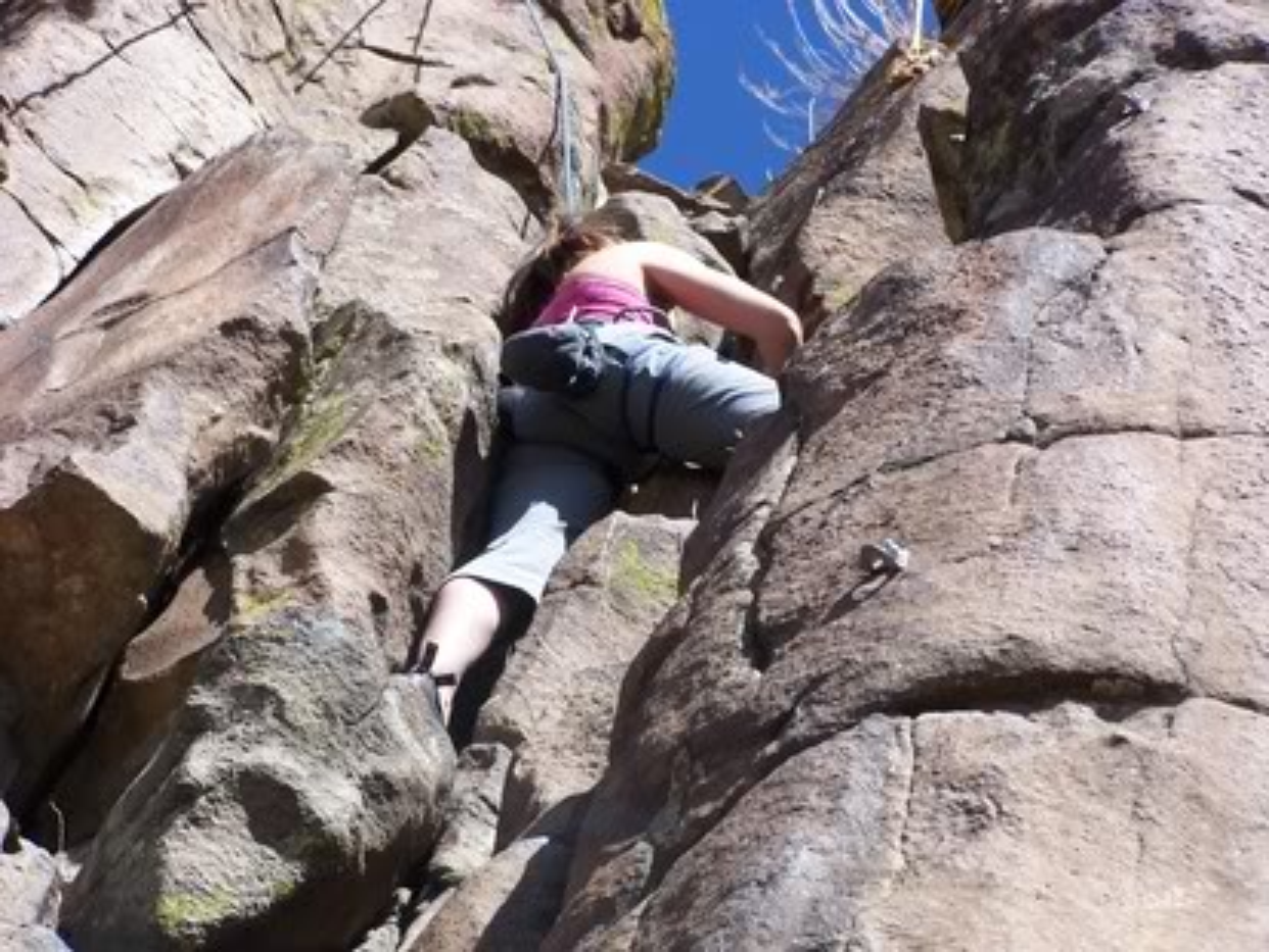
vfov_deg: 10.7
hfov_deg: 14.2
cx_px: 634
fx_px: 5099
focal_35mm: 139
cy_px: 476
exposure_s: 1/350
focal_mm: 23.1
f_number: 4.5
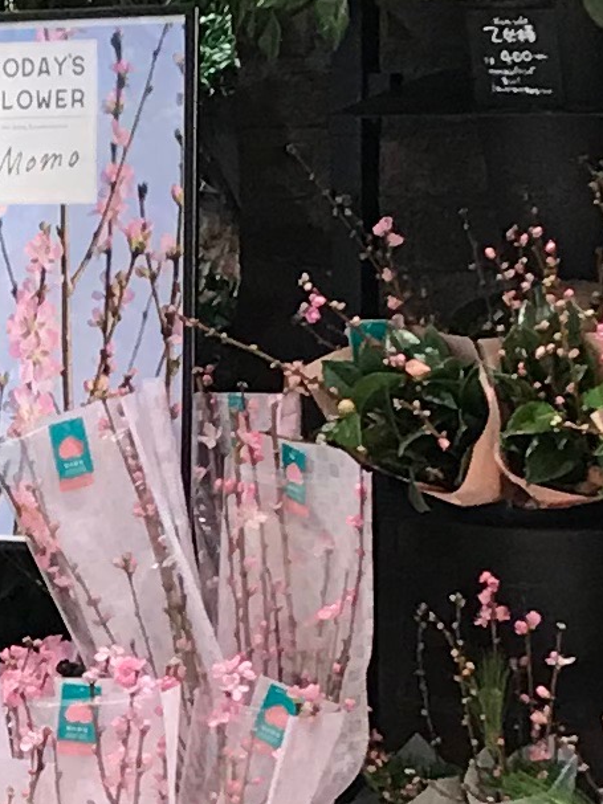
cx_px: -364
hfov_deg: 7.8
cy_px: 747
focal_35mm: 186
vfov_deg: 10.6
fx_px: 4322
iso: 32
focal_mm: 3.99
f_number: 1.8
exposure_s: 1/33
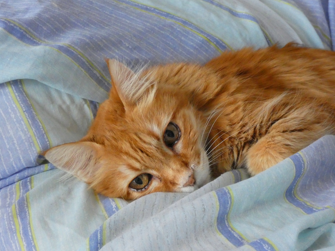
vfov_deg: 19.9
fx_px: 716
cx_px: 168
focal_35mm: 74
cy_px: 126
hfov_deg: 26.3
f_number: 4.4
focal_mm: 13.3
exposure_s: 1/25
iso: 1600
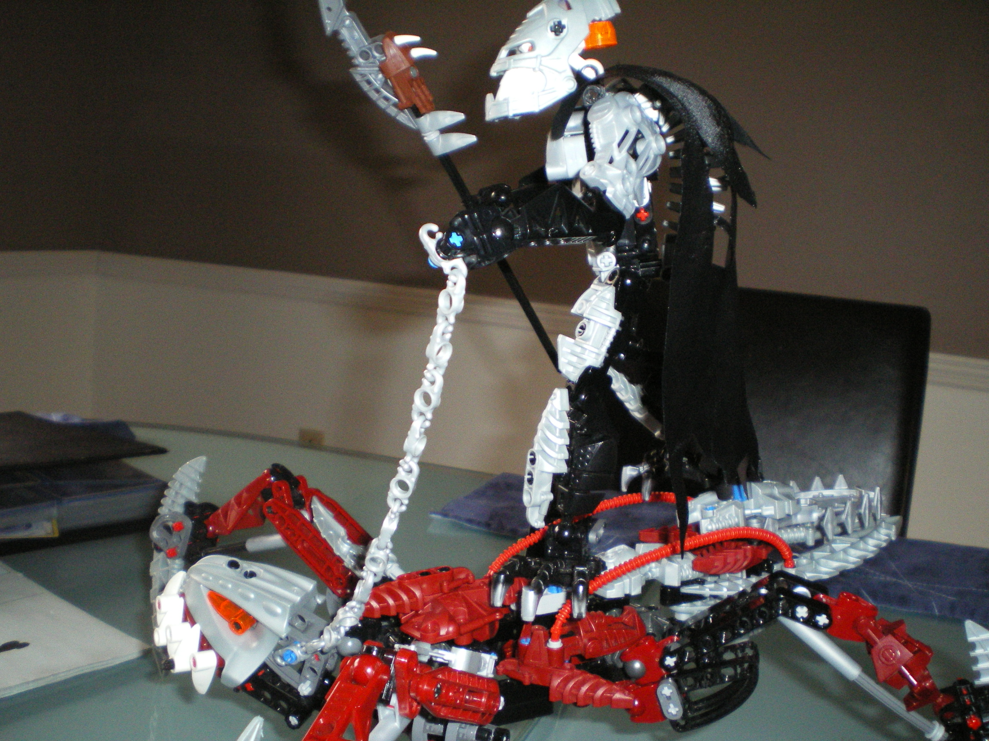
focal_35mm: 38
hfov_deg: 49.0
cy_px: 370
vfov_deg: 37.7
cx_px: 494
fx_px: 1086
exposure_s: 1/50
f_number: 3.1
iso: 400
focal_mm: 6.3
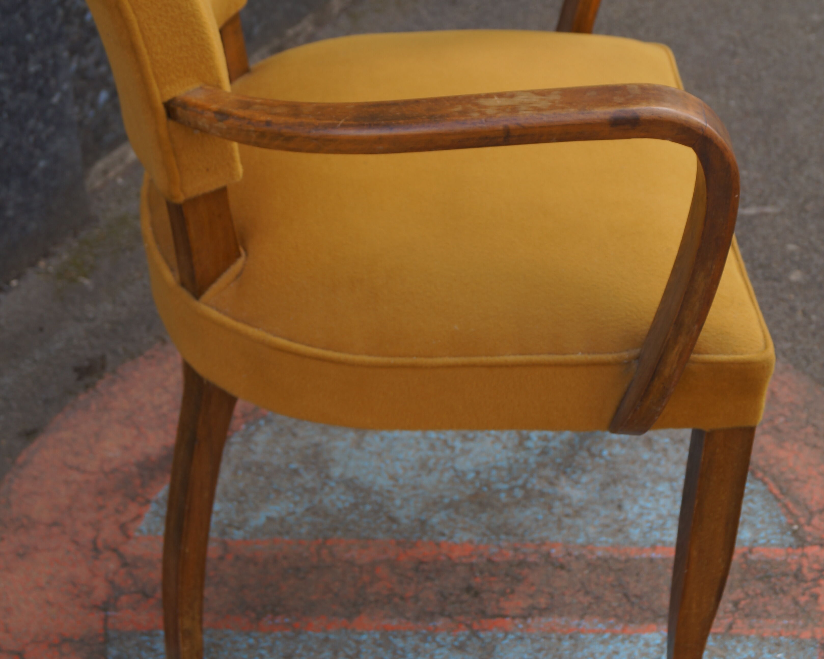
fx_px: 1805
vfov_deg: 20.7
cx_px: 411
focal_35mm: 74
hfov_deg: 25.7
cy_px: 241
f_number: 5.6
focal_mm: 35
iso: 100
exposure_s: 1/80
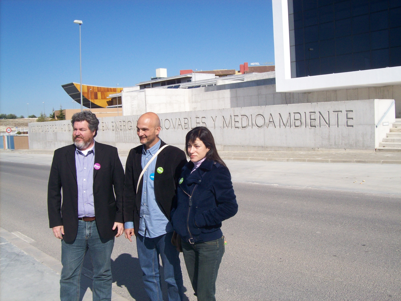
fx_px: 417
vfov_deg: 39.6
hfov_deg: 51.4
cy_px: 150
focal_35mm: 36
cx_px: 200
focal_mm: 6
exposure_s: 1/797
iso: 80
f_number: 4.8
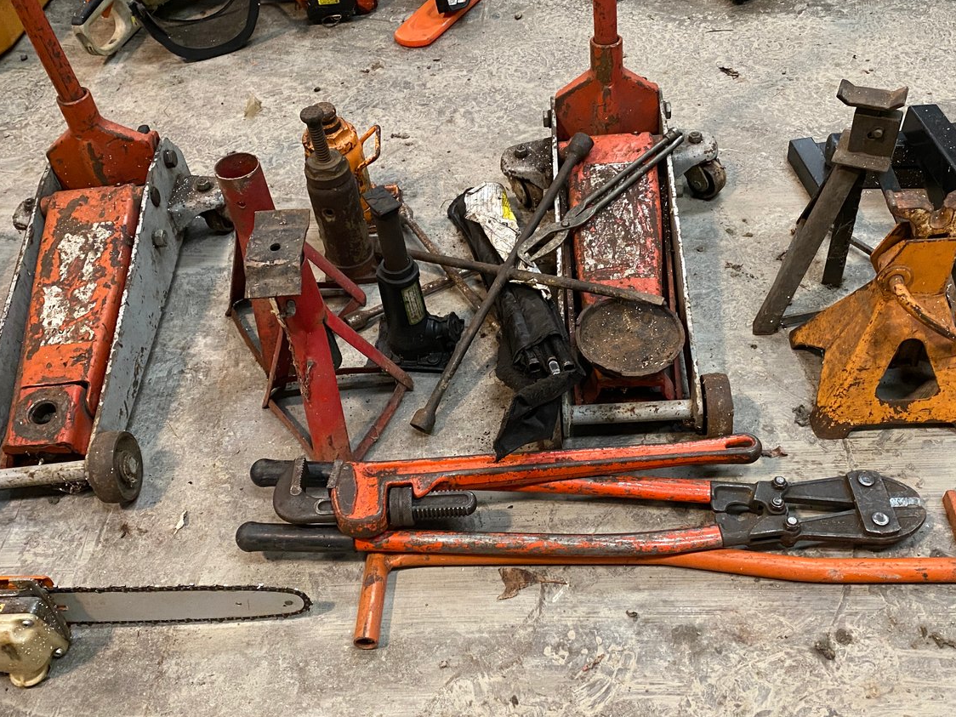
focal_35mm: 35
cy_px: 371
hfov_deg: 52.5
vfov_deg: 40.7
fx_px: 967
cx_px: 530
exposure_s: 1/30
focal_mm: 4.25
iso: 500
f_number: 1.8
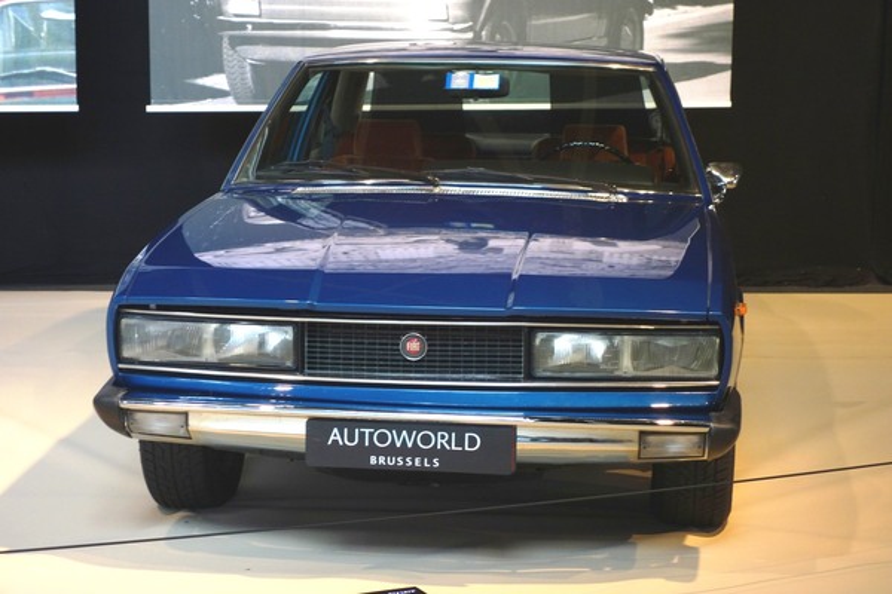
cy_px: 297
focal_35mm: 78
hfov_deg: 26.0
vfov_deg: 17.5
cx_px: 446
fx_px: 1933
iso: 400
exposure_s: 1/30
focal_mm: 29.15
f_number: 4.5
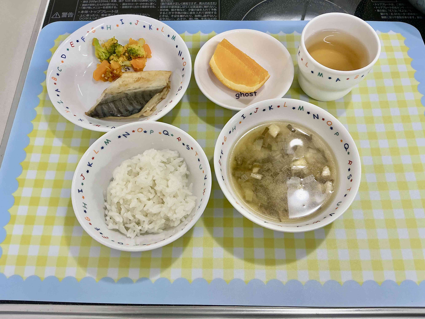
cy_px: 160
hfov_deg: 61.7
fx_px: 356
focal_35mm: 29
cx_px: 212
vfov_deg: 48.2
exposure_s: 1/50
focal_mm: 3
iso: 50
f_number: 1.8
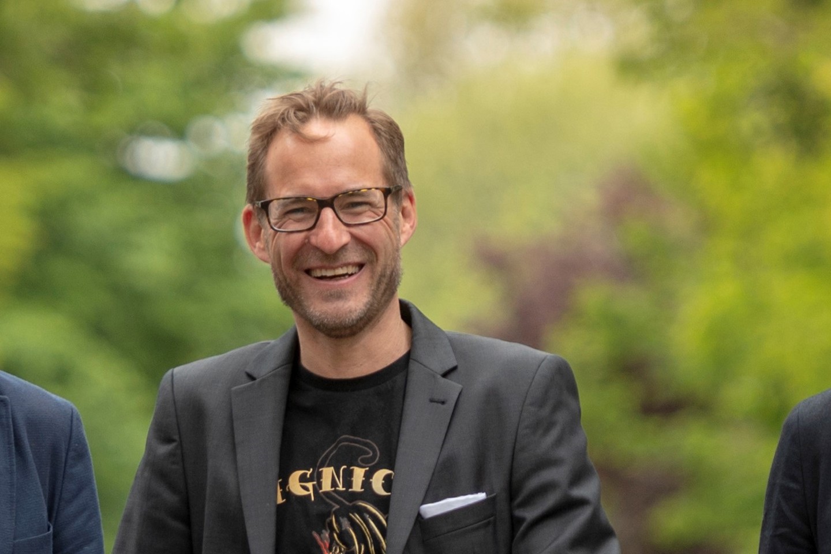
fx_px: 3347
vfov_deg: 9.5
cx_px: 416
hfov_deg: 14.2
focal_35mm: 145
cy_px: 277
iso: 250
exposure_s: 1/500
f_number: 2.8
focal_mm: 145
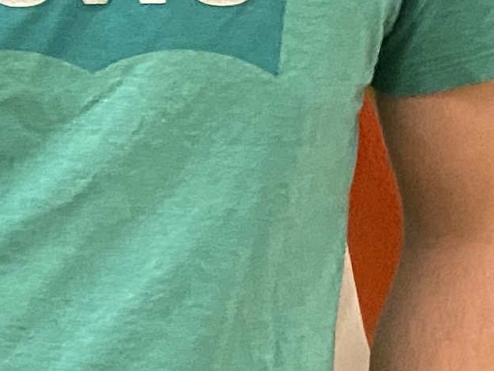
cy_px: -259
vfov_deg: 8.5
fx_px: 2412
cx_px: -875
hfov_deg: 9.6
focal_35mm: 169
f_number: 1.8
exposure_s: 1/60
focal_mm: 4.25
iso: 500
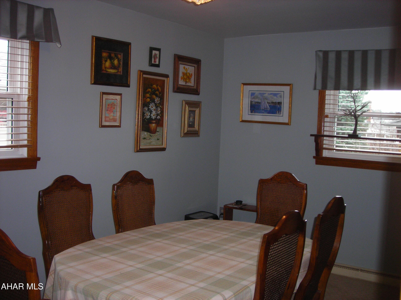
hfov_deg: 49.0
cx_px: 200
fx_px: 440
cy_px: 150
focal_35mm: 38
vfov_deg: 37.7
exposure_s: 1/60.1
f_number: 3.2
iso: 97
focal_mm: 6.3
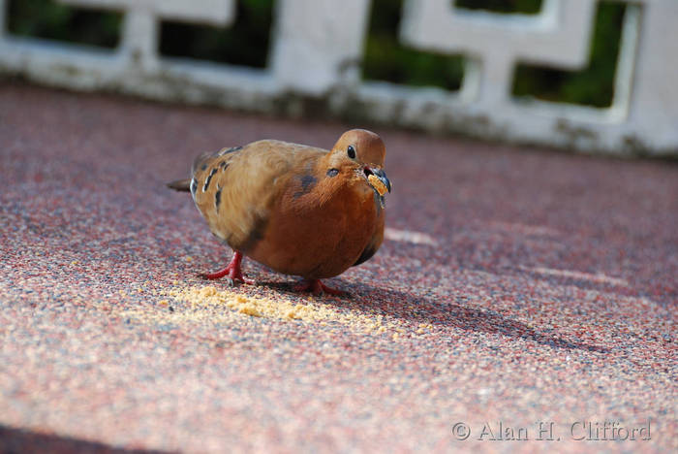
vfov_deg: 4.6
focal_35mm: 300
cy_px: 227
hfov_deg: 6.9
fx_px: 5655
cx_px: 339
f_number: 7.1
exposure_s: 1/100
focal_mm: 200
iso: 100
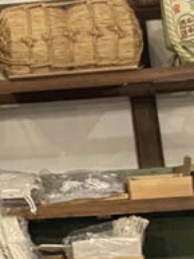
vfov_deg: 13.9
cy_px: -36
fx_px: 1030
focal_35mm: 138
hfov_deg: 10.2
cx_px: -139
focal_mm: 4.25
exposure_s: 1/30
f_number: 1.8
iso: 640
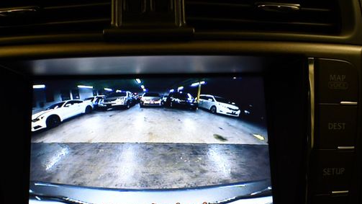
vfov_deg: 24.7
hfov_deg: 42.7
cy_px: 143
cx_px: 150
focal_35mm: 48
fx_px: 461
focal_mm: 18
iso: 800
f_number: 3.5
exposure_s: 1/160
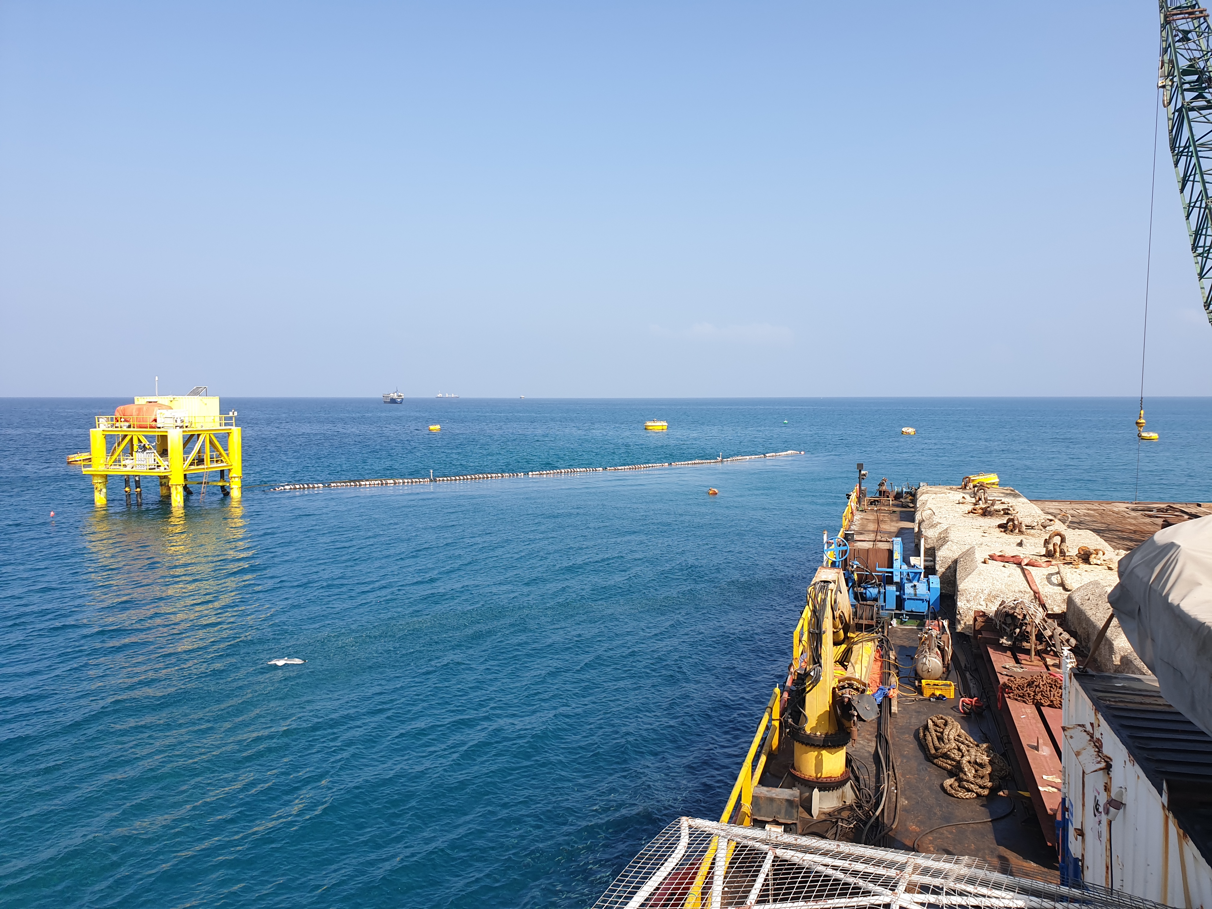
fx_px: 910
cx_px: 606
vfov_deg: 53.1
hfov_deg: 67.3
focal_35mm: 26
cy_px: 454
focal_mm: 4.3
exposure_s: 1/1085
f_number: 2.4
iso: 50
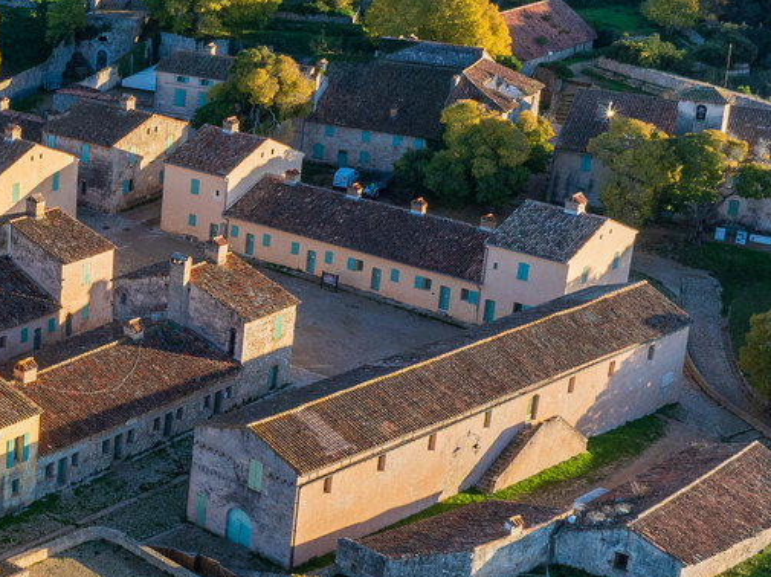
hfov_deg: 23.4
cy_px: 313
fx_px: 1692
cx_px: -157
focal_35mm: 76
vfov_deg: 19.4
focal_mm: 12.3
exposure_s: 1/100
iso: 100
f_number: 8
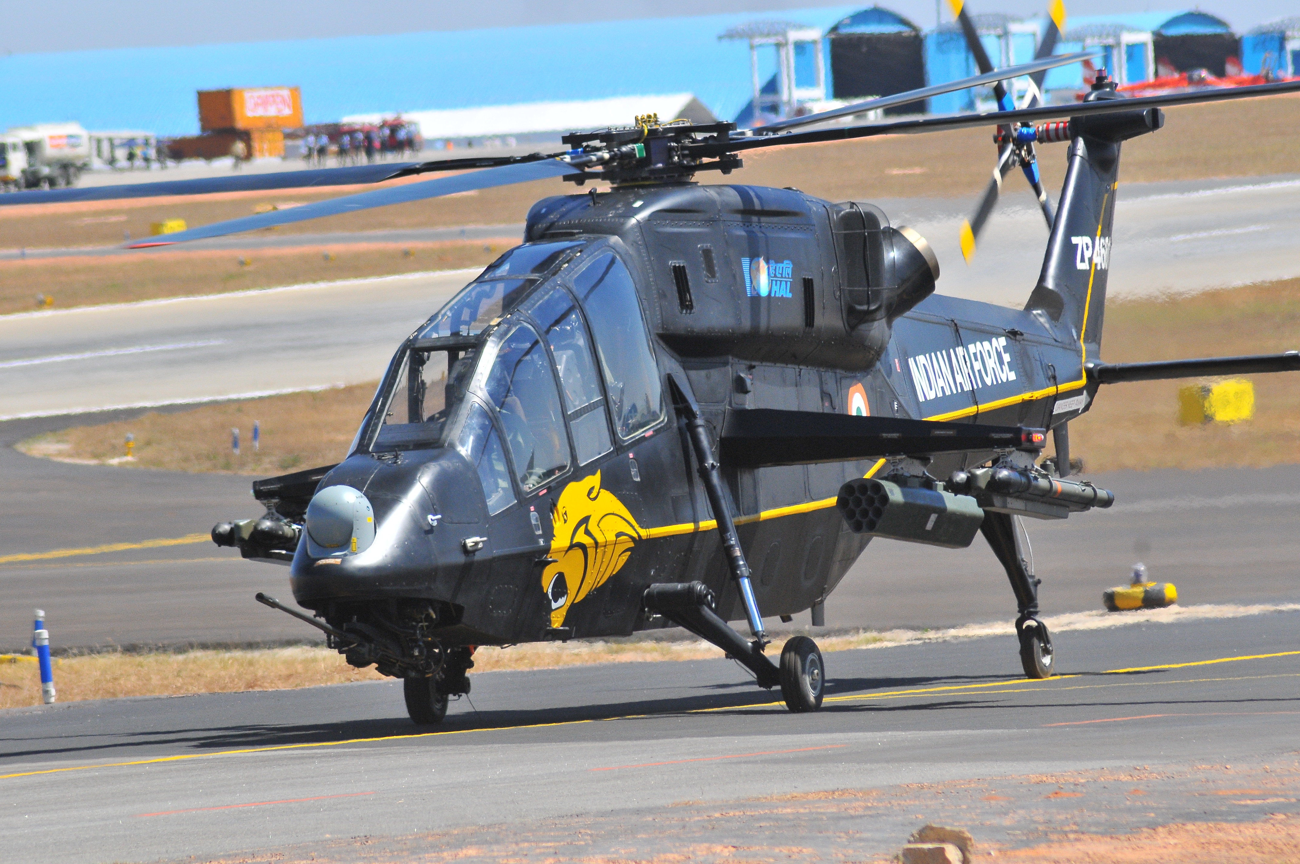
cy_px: 432
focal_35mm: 450
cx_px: 650
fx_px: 16230
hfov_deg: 4.6
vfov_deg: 3.0
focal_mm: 300
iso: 640
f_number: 9
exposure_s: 1/1600
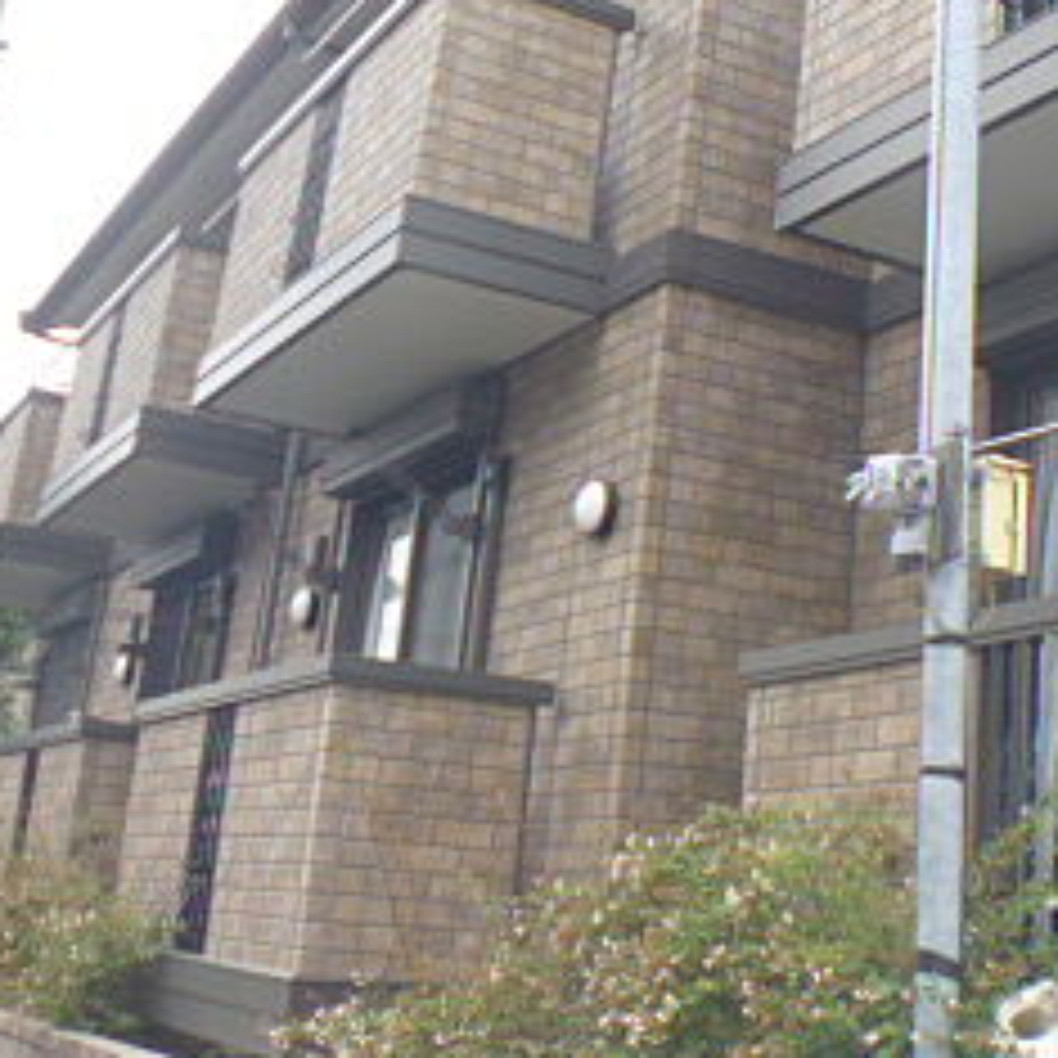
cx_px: 1135
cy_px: 104
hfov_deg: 21.4
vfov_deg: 21.9
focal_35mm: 77
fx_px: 2663
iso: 100
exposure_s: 1/200
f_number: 2.9
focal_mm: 5.7
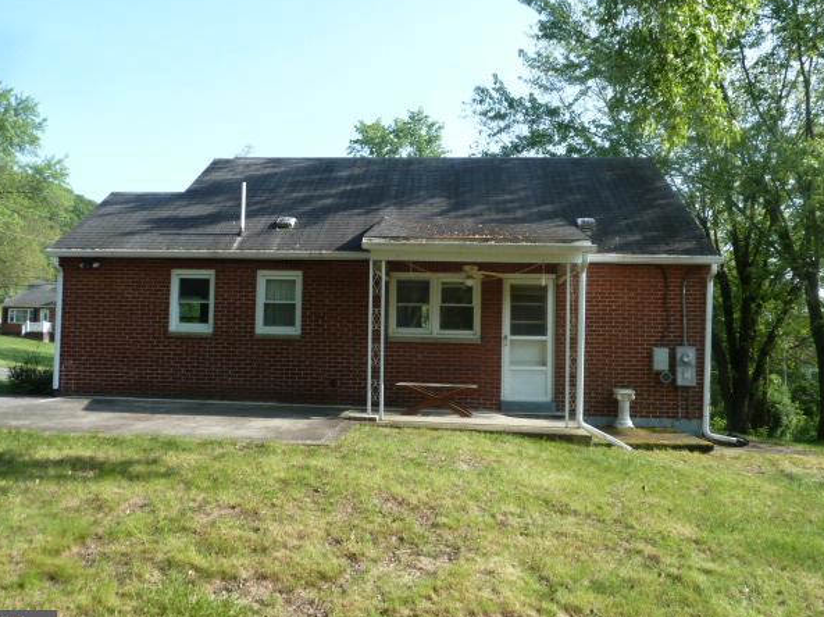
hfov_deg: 65.3
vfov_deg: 51.3
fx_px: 642
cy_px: 313
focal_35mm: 27
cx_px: 393
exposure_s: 1/200
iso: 80
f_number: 4
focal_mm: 4.1
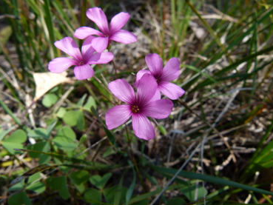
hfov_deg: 67.3
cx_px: 139
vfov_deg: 53.1
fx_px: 205
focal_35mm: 26
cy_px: 101
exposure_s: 1/200
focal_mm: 4.5
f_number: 4
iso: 100
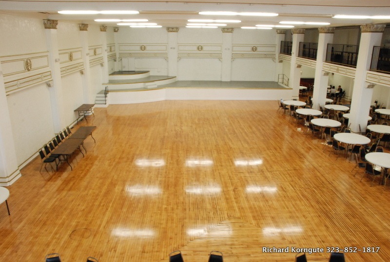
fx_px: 293
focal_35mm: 27
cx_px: 195
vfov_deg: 48.1
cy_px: 131
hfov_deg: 67.3
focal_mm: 18
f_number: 18
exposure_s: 1/6
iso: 1600
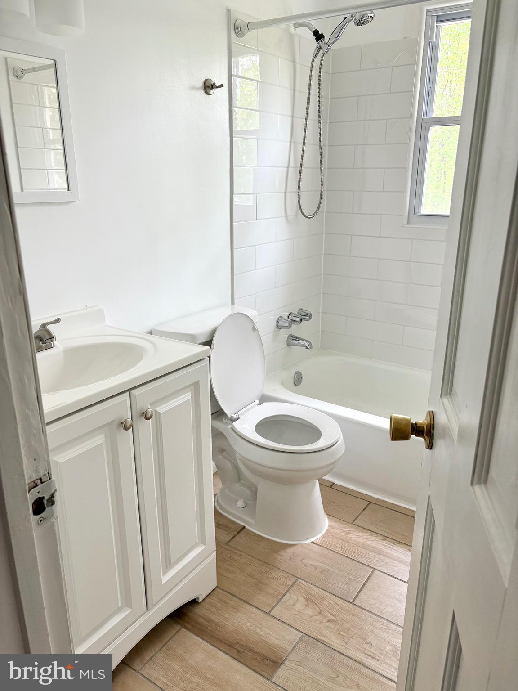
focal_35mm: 26
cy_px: 346
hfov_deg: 53.1
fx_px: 519
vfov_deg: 67.3
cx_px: 259
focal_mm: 5.96
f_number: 1.6
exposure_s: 1/122
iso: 100
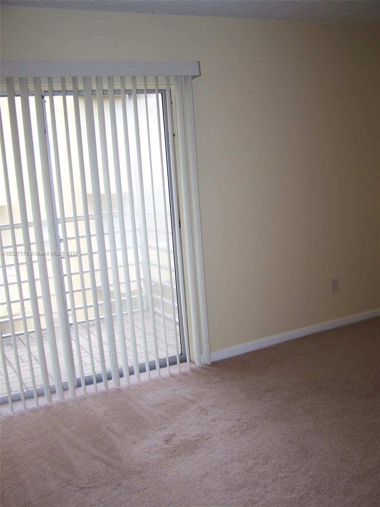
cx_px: 190
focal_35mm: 38
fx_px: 556
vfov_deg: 49.0
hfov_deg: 37.7
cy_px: 254
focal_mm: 6.3
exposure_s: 1/60
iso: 80
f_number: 2.8
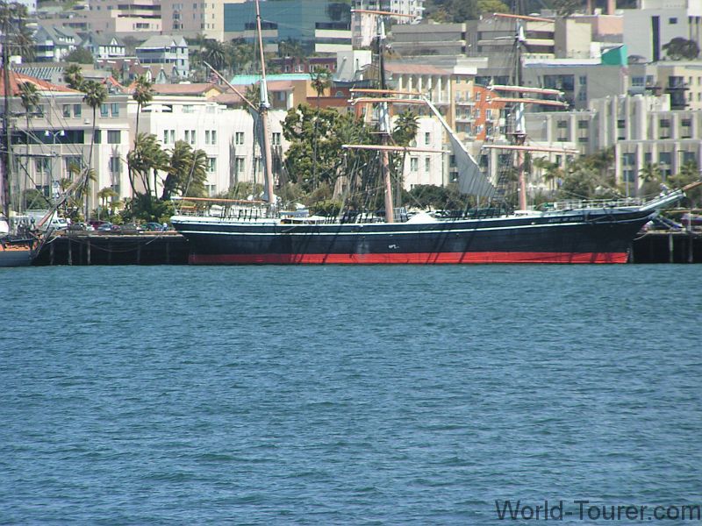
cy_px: 263
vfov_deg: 3.9
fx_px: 7706
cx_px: 351
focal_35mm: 380
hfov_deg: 5.2
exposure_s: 1/640
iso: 50
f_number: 4.5
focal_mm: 58
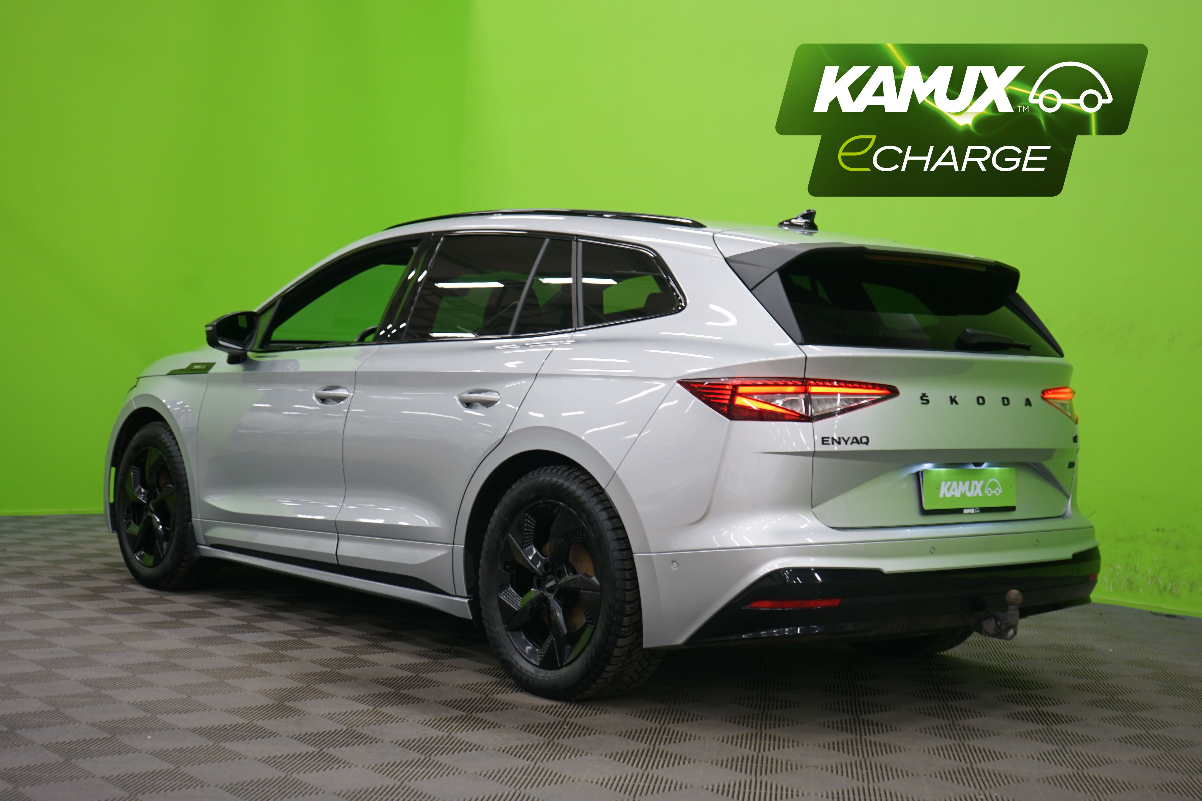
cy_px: 400
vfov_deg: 28.1
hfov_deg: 41.1
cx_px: 601
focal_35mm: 48
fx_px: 1603
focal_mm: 48
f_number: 4.5
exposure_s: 1/10
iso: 400
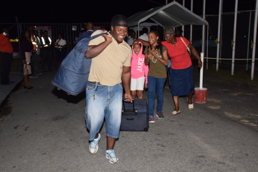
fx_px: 308
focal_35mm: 43
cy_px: 83
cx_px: 128
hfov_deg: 45.4
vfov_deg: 31.2
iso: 1000
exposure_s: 1/200
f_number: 3.8
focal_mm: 26
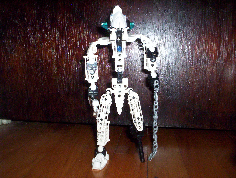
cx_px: 118
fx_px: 260
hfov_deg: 48.9
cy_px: 89
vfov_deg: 37.9
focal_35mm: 38
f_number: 4.5
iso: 140
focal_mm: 4.99
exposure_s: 1/60
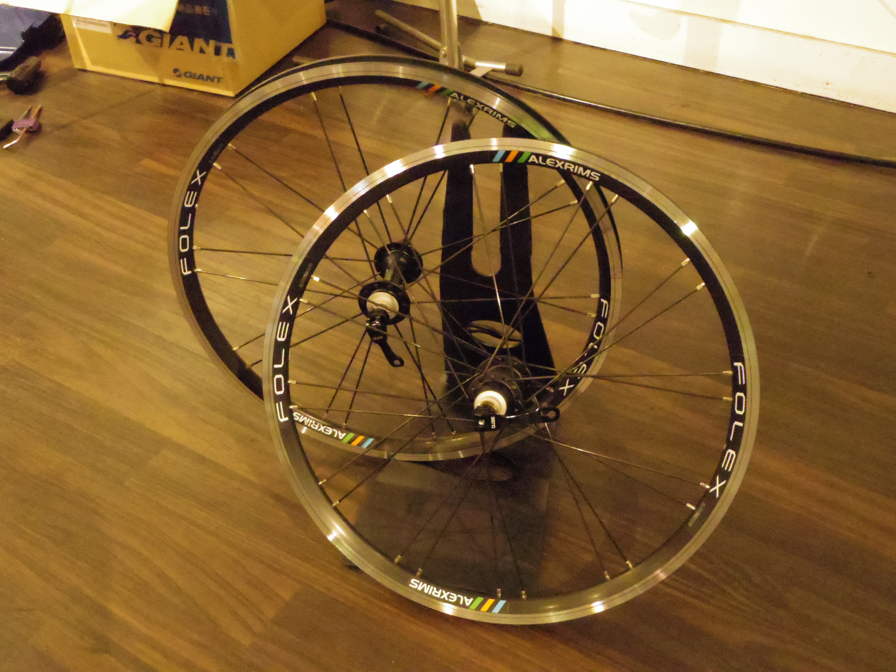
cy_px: 336
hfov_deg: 49.0
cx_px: 448
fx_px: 984
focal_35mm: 38
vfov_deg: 37.7
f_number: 3.2
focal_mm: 6.9
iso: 6400
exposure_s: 1/25
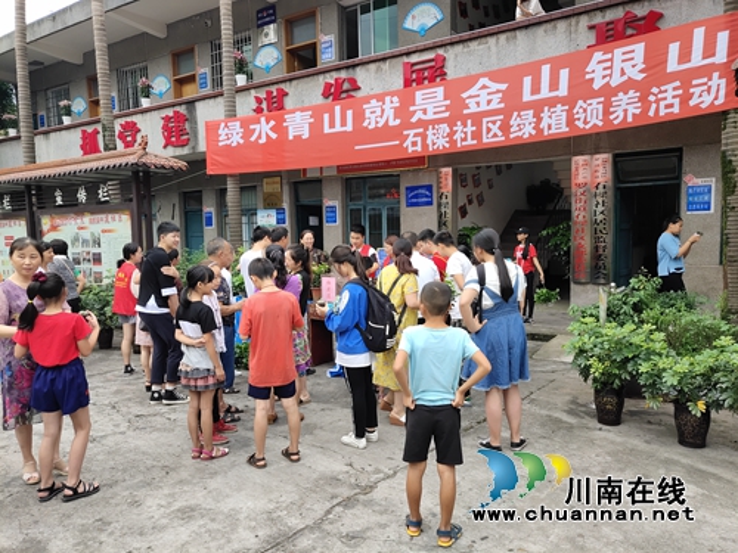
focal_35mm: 30
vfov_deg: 46.8
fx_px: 640
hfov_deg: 60.0
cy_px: 276
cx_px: 369
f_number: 1.8
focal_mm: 4.35
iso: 50
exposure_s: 1/354
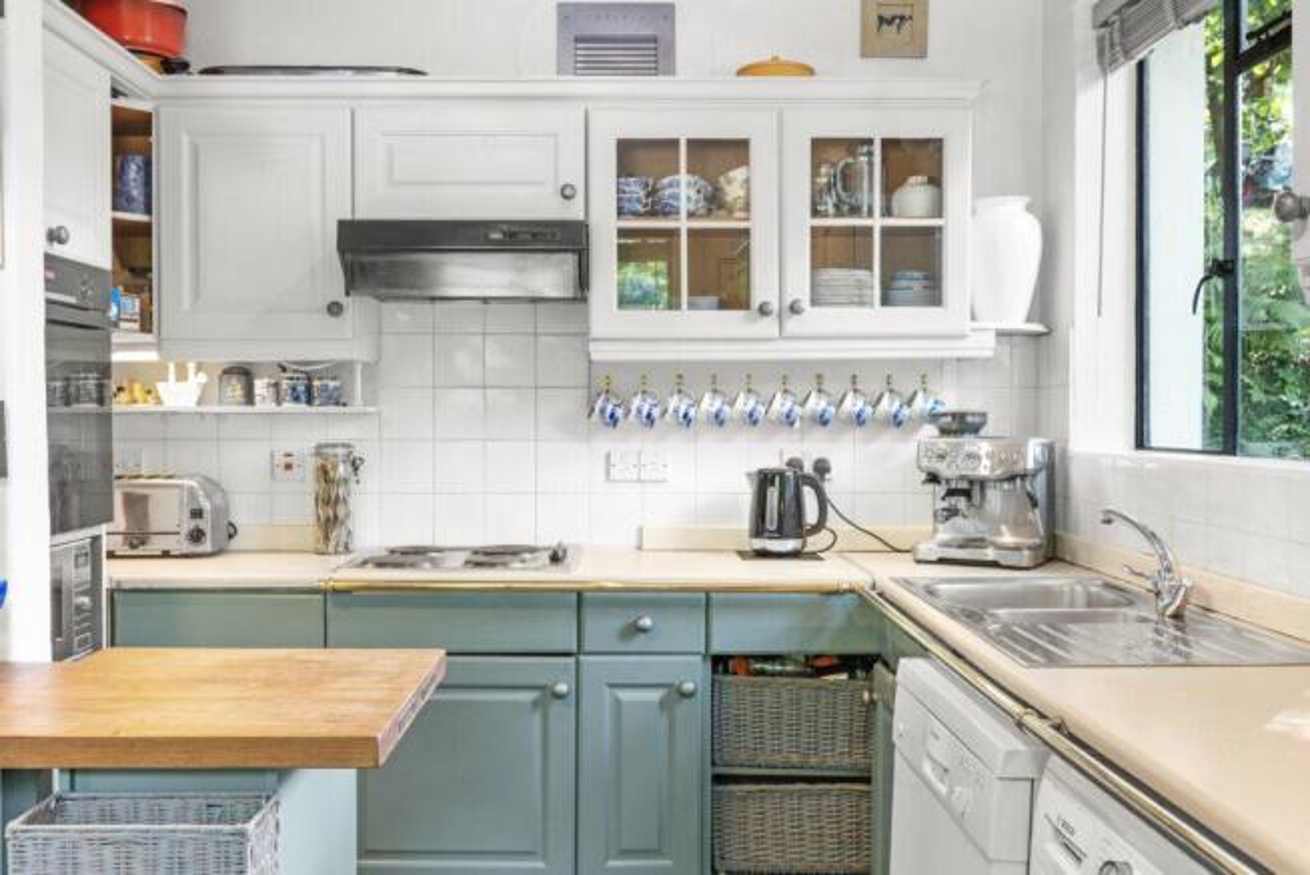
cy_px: 438
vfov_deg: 45.0
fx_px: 1056
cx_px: 655
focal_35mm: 29
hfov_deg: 63.6
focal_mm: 29
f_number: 9
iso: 250
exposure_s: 1/2
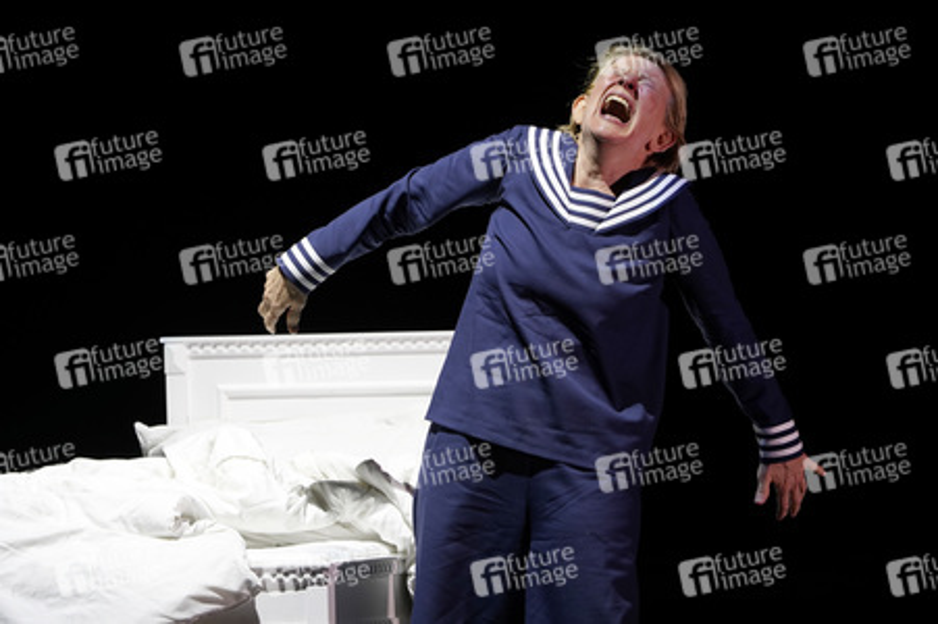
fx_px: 11091
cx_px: 469
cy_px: 312
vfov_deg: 3.2
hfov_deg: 4.8
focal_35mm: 426
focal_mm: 426
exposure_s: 1/320
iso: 1600
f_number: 8
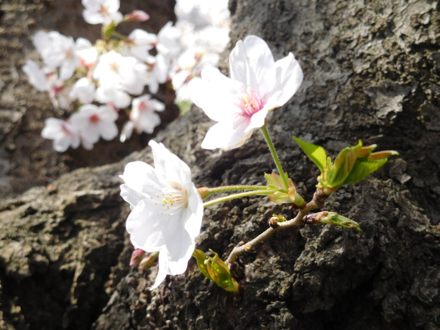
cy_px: 165
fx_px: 1017
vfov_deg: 18.4
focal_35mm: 80
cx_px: 220
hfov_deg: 24.4
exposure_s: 1/200
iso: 125
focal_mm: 14.3
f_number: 4.6
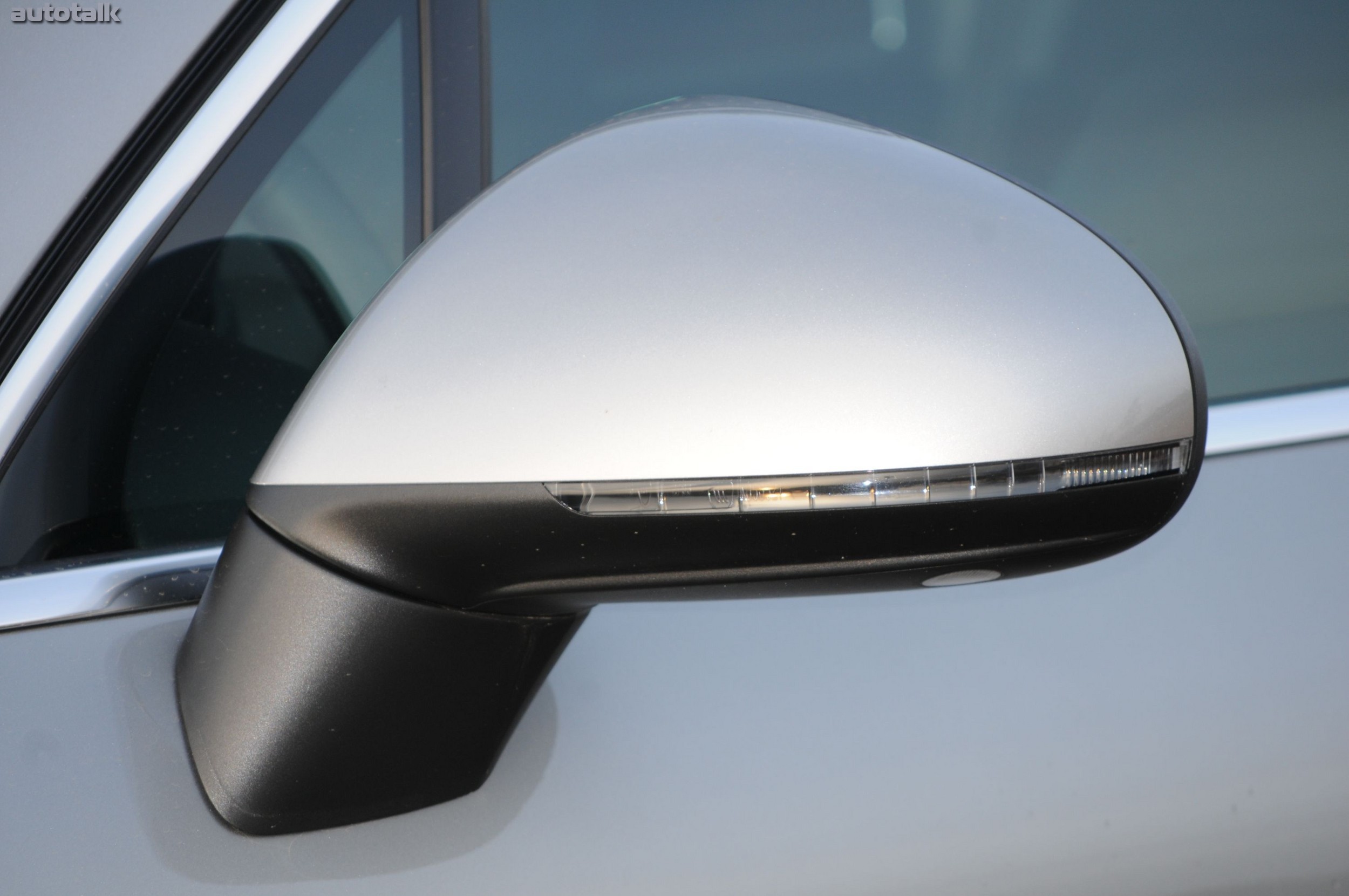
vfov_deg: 5.2
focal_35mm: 262
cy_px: 448
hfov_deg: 7.9
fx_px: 9825
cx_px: 674
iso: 250
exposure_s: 1/60
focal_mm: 175
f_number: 8
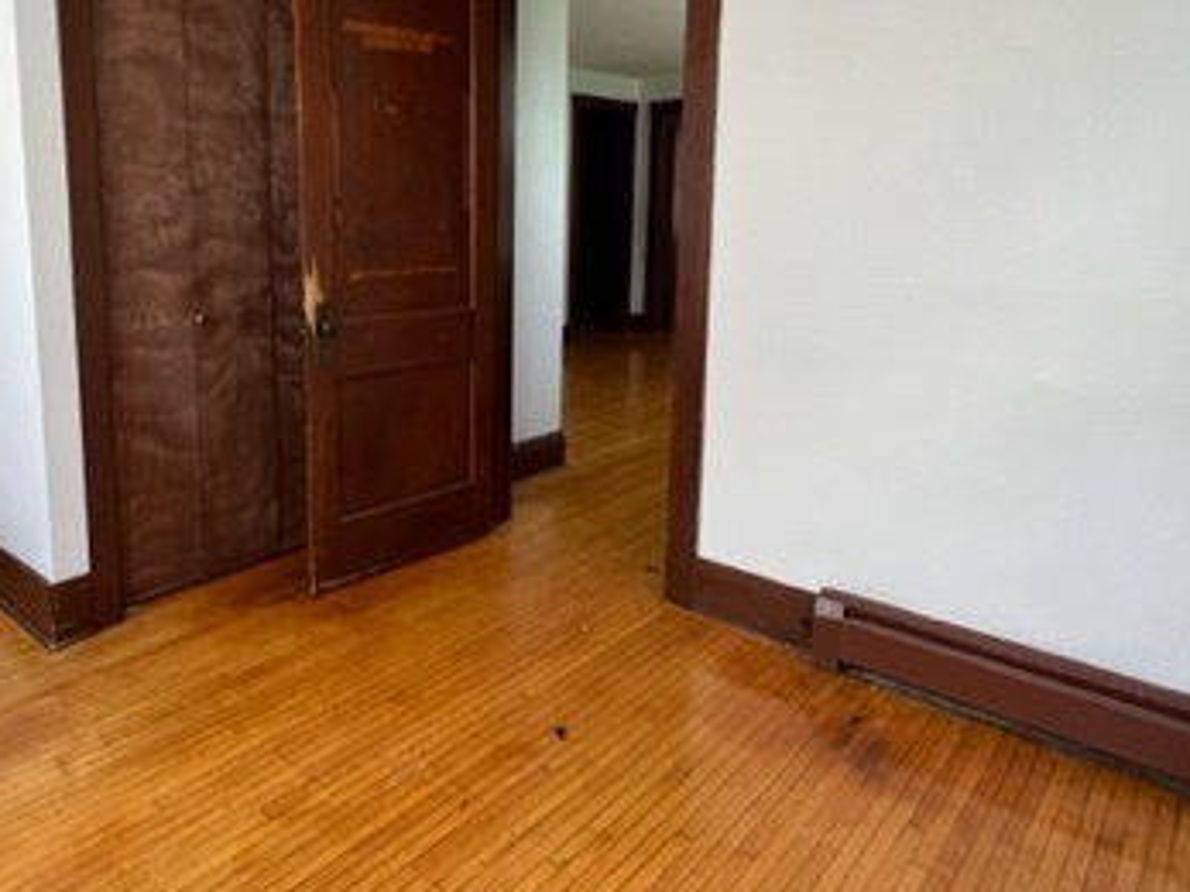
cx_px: 484
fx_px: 825
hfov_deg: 71.0
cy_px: 329
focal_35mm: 24
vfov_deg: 56.1
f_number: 1.8
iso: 250
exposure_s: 1/80
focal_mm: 1.57
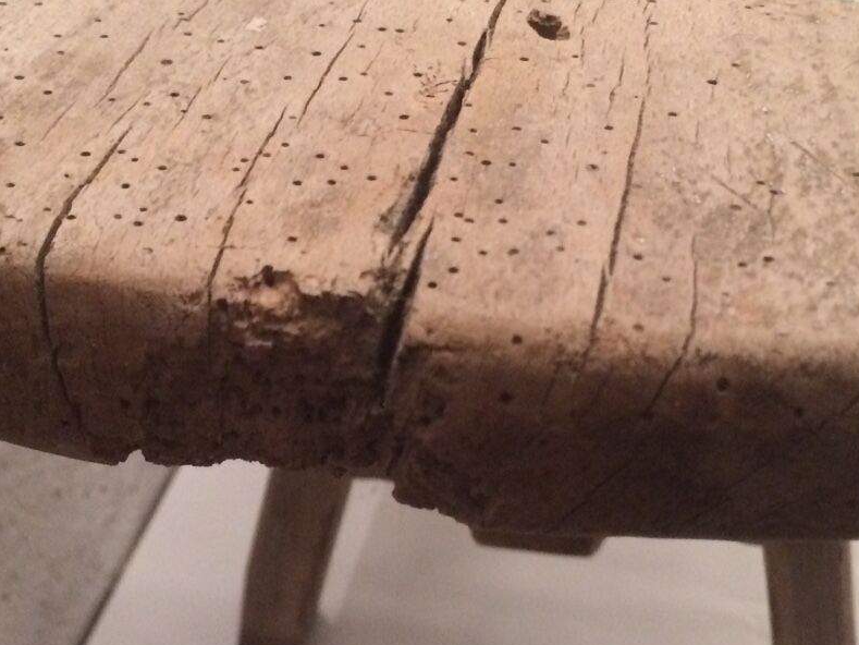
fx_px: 1489
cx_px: 346
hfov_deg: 32.1
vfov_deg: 24.4
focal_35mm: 60
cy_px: 386
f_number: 2.2
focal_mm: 4.15
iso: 250
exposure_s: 1/17
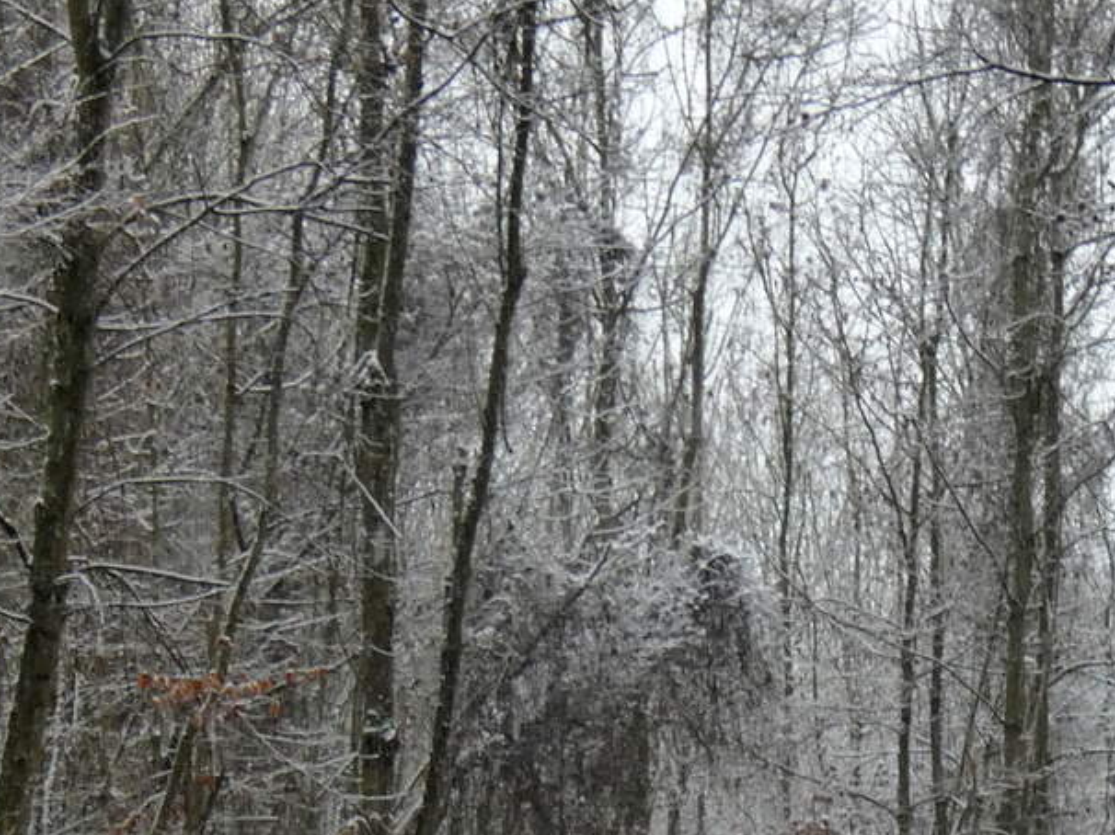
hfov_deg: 9.4
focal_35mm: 208
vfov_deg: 7.1
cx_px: 1176
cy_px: 829
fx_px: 6697
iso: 125
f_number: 4.7
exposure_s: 1/80
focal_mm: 16
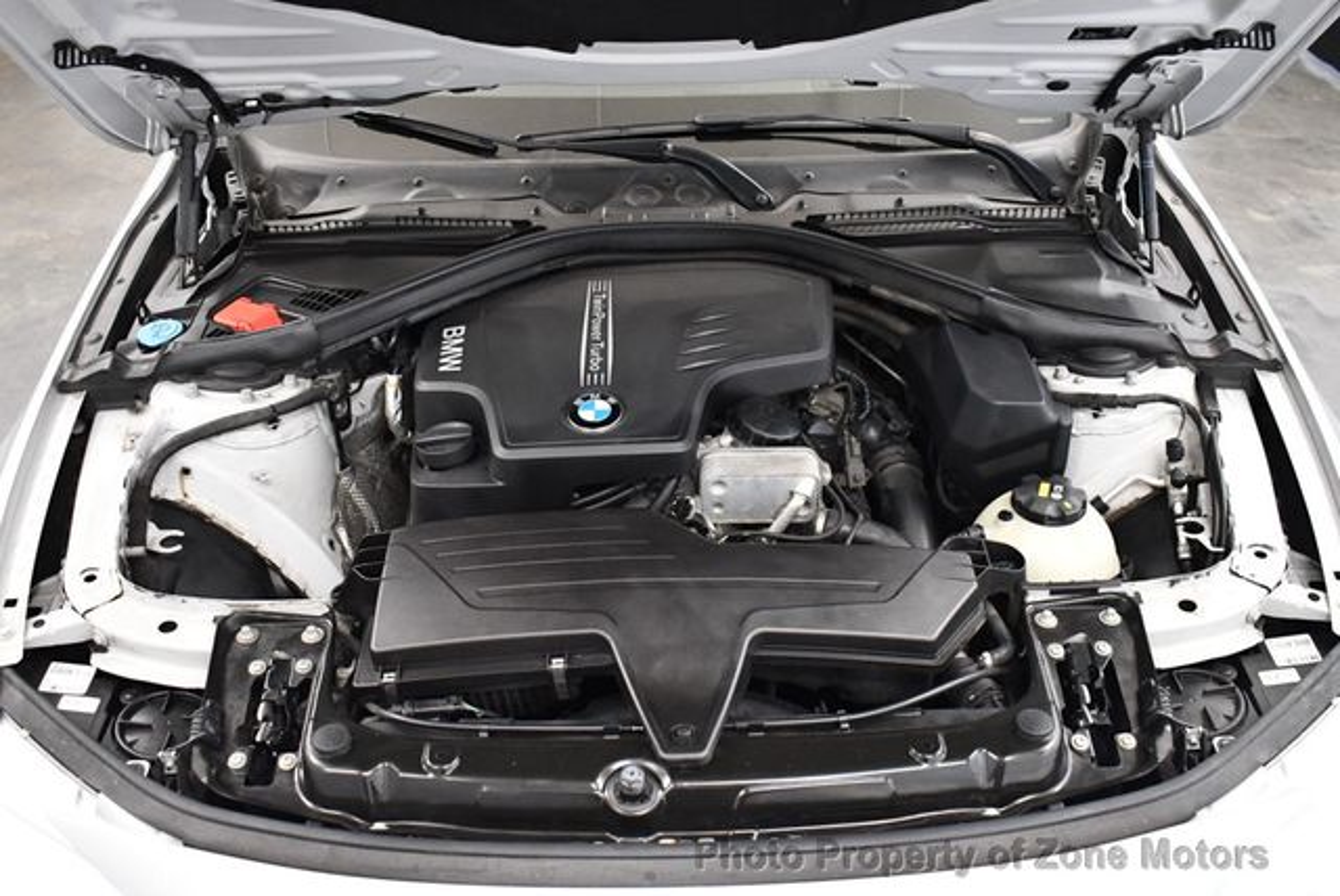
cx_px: 670
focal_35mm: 36
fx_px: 1341
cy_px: 448
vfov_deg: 36.9
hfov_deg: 53.1
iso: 3200
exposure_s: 1/125
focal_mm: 18
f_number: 3.5
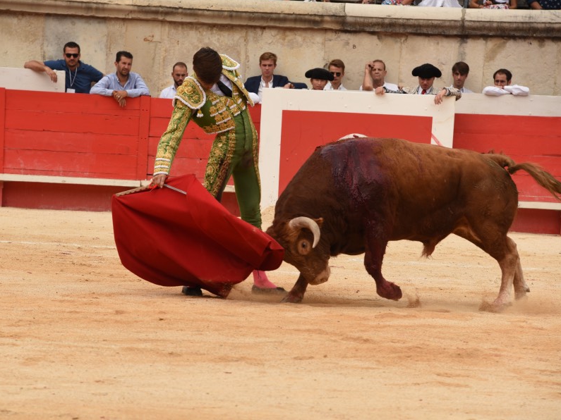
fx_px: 3176
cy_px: 209
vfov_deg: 7.6
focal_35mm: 196
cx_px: 259
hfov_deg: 10.1
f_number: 7.1
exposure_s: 1/800
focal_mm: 180
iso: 400
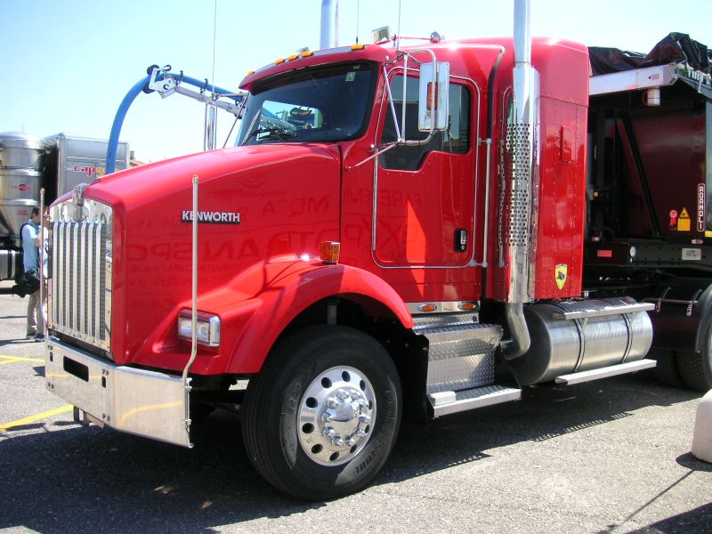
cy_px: 267
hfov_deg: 50.1
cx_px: 356
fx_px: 761
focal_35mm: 37
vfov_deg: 38.7
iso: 50
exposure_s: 1/350
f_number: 2.8
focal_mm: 6.1
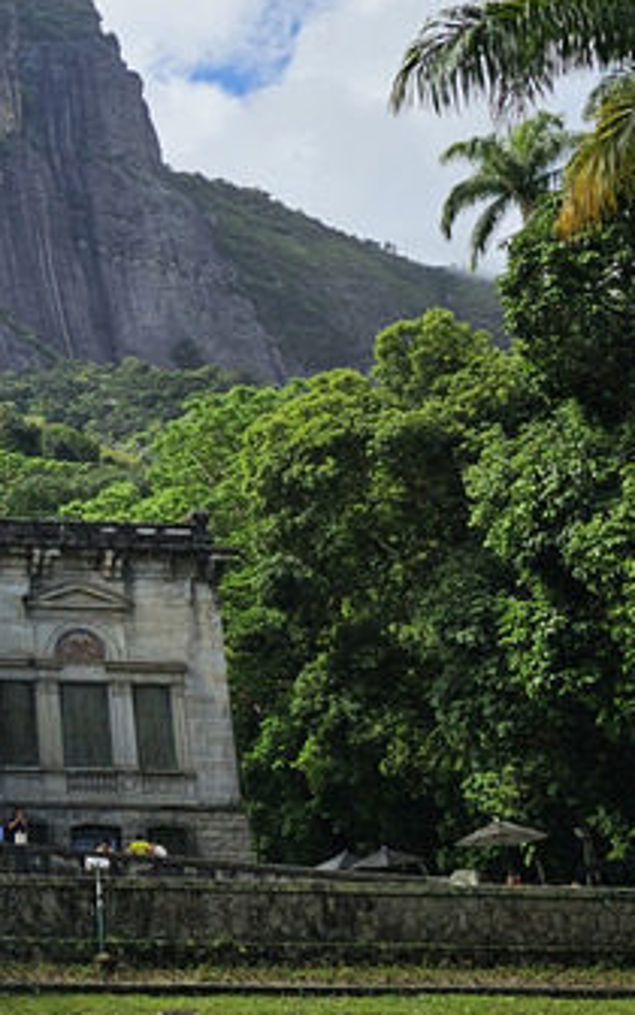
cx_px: -275
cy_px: 468
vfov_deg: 35.1
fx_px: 1606
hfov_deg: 19.8
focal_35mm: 58
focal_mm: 6.3
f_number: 1.7
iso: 10
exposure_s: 1/1038
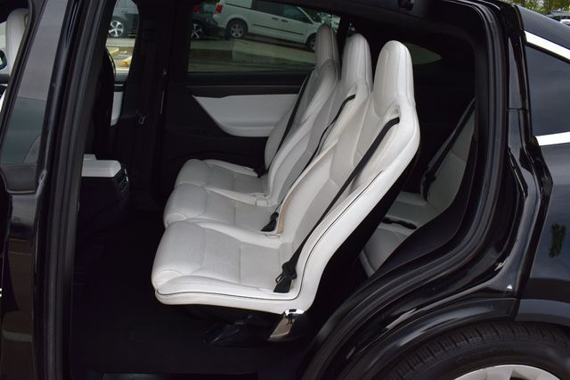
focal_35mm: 33
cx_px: 285
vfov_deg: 39.9
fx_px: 522
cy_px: 190
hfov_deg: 57.2
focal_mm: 22
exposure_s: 1/125
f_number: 9
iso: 400
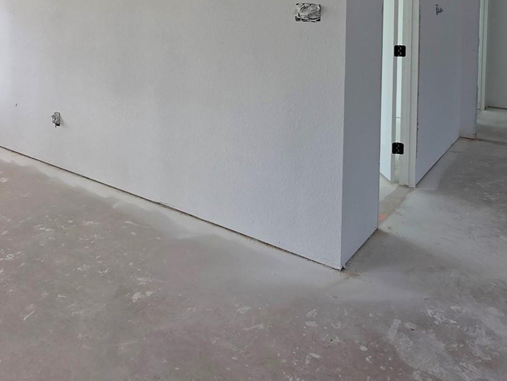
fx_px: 440
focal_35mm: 30
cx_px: 218
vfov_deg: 42.1
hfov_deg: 59.7
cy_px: 22
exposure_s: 1/120
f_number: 1.9
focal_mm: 2.2
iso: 32
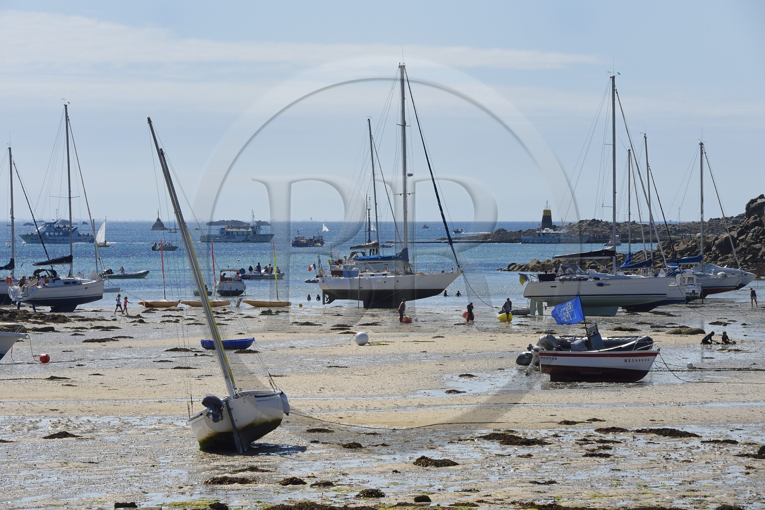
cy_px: 255
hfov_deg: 10.3
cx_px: 382
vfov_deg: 6.9
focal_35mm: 200
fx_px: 4249
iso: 200
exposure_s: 1/320
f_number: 14
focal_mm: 200
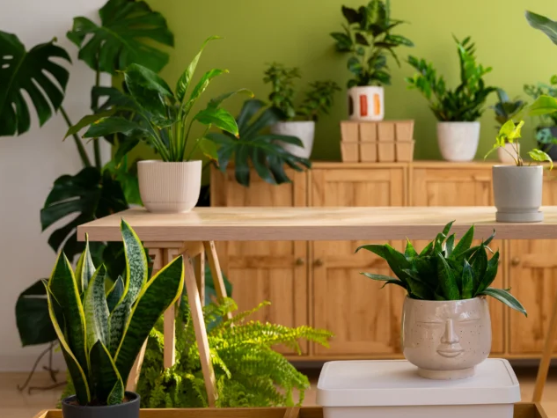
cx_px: 428
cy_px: 201
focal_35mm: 73
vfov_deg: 20.2
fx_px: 1175
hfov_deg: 26.3
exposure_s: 1/320
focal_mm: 47
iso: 500
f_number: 3.2
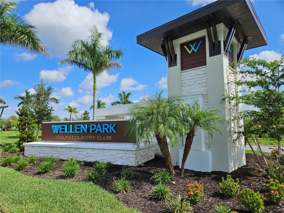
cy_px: 106
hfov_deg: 73.9
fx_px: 189
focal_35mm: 23
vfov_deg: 58.9
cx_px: 142
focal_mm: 5.4
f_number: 1.8
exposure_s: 1/2308
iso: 25
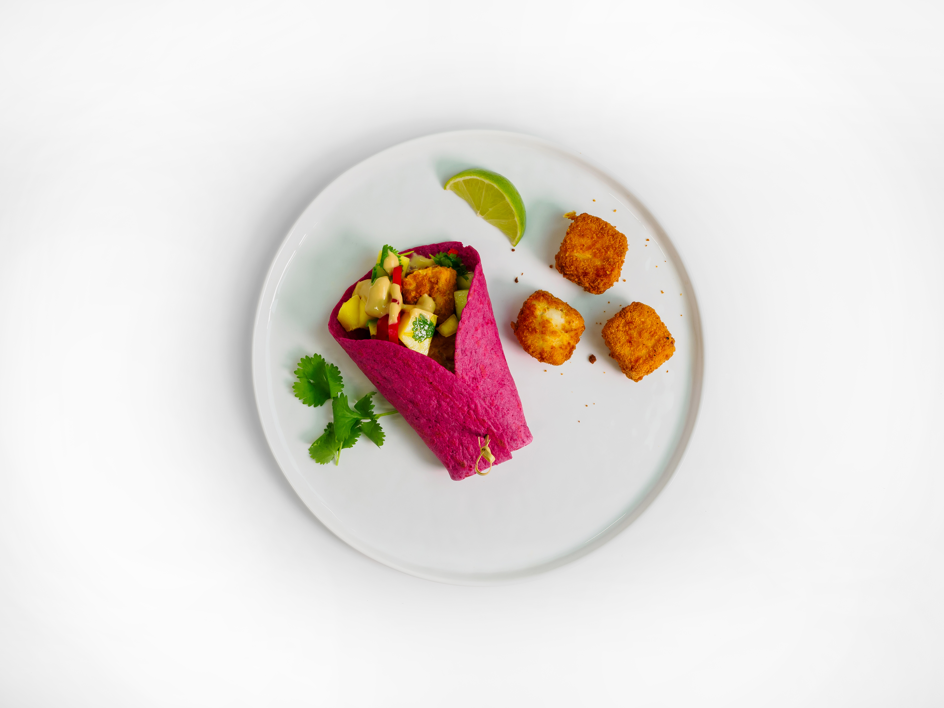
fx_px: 1064
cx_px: 473
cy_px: 349
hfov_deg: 47.9
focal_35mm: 39
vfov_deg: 36.8
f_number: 8
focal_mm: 19
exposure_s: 1/10
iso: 200
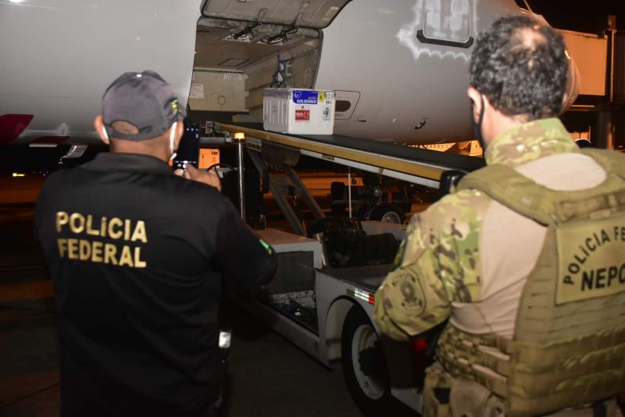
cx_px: 312
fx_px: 573
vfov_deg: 40.0
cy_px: 208
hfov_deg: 57.2
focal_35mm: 33
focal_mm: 22
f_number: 3.8
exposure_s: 1/60
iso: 1600
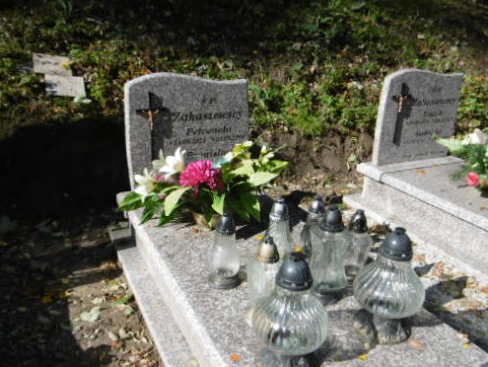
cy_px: 219
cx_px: 235
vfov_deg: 45.3
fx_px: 437
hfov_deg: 58.3
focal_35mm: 31
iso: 100
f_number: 3.1
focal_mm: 4.3
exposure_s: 1/640
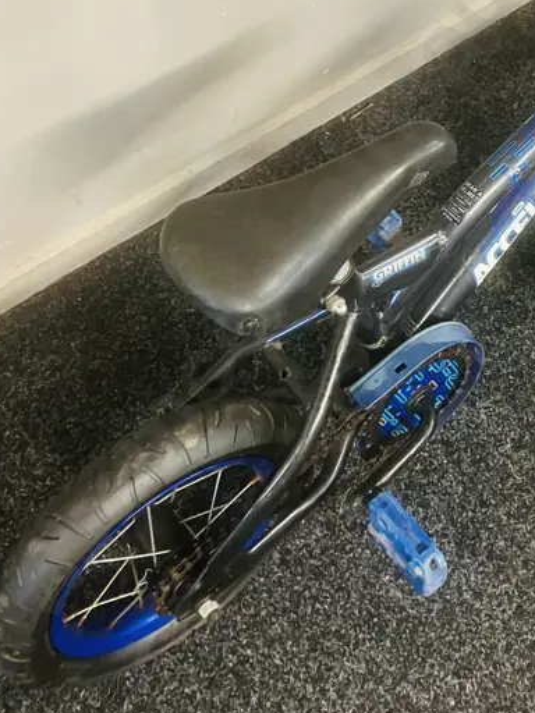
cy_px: 107
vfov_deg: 33.0
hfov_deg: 25.8
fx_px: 1154
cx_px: 407
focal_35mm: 56
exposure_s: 1/33
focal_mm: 3.99
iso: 320
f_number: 1.8
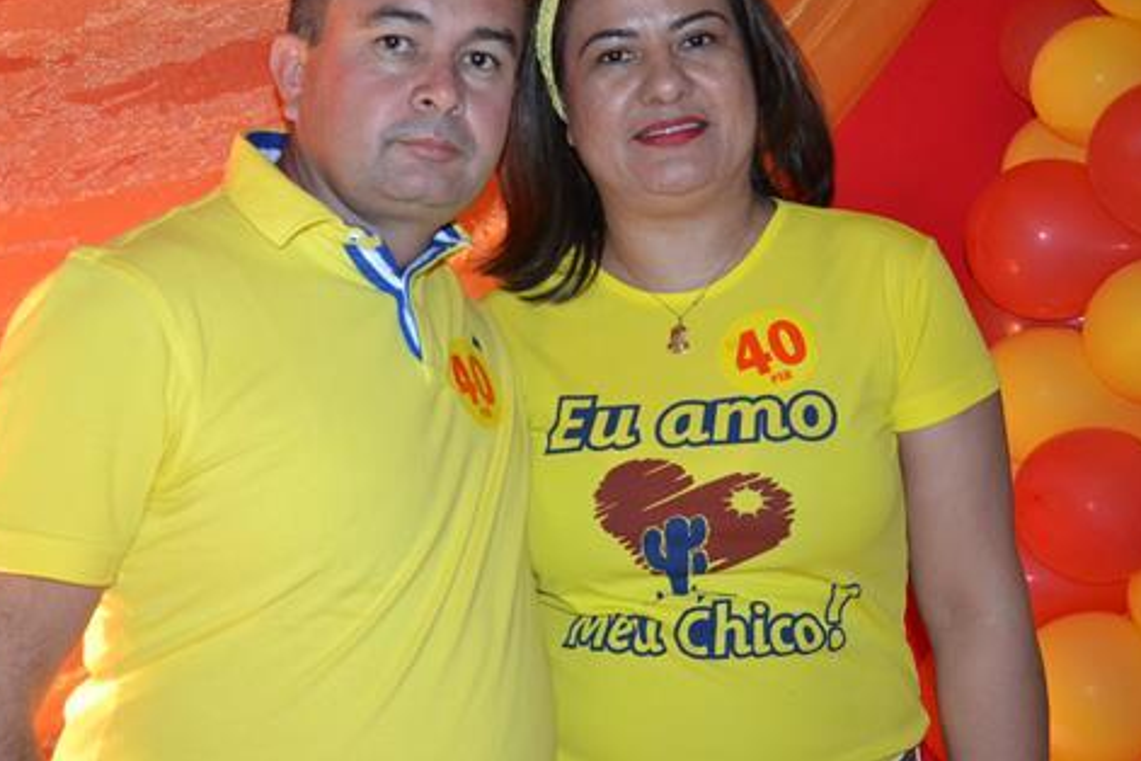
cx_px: 550
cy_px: 311
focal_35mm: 53
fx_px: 1680
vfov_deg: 25.5
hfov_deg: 37.5
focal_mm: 26
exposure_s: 1/60
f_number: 4
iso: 2800
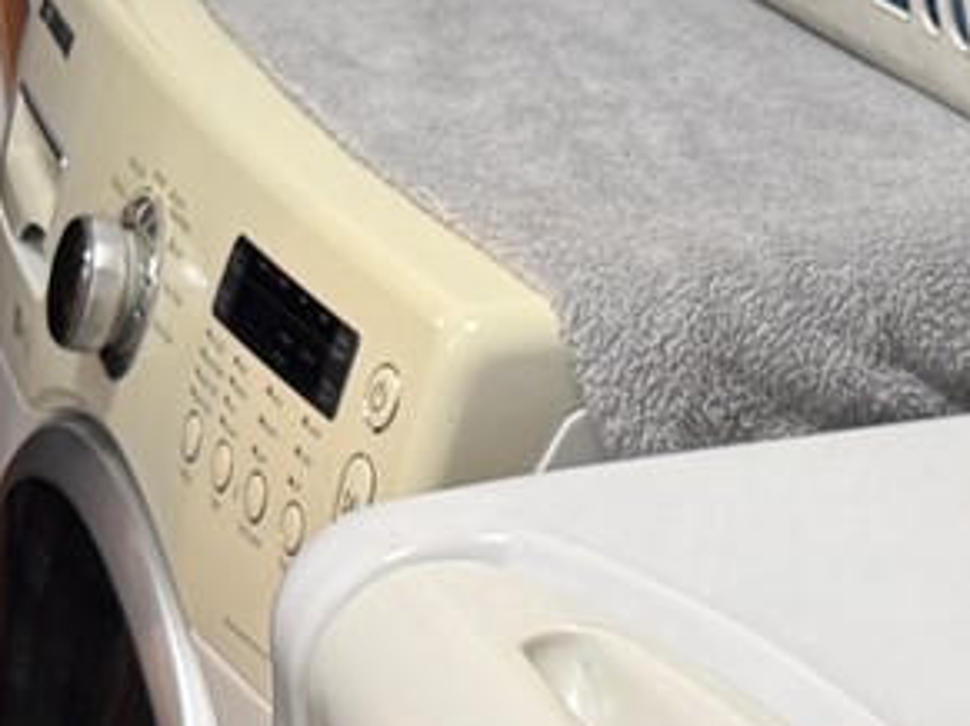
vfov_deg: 11.2
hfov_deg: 12.8
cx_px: 2017
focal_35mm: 132
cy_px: 476
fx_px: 3697
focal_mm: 6.76
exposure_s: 1/60
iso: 125
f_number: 1.78
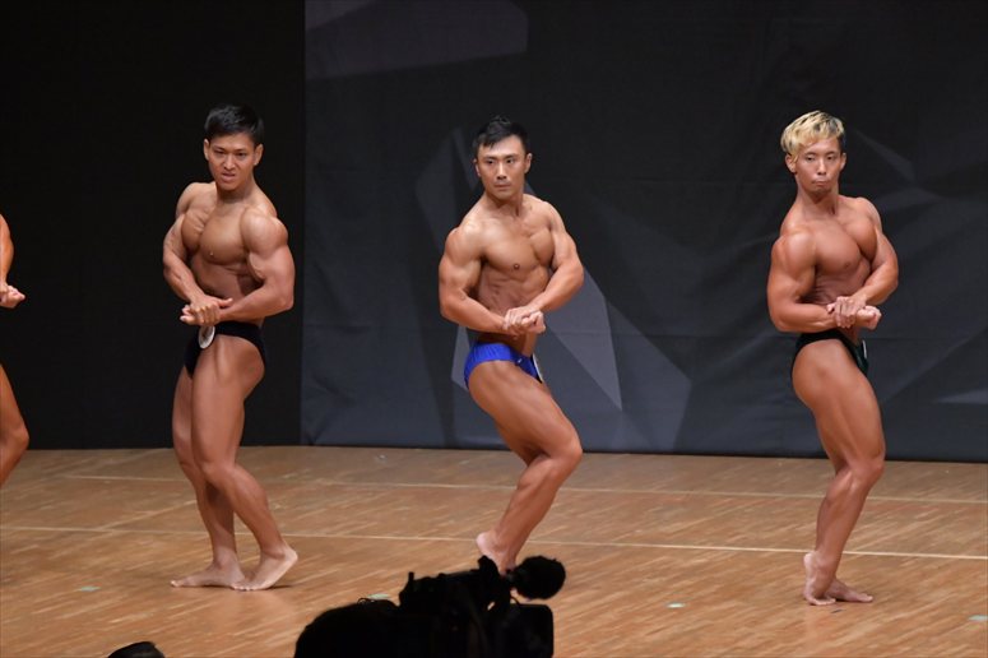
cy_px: 329
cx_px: 494
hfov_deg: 7.6
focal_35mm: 270
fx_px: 7406
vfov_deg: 5.1
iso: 6400
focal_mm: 180
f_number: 5.6
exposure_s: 1/400
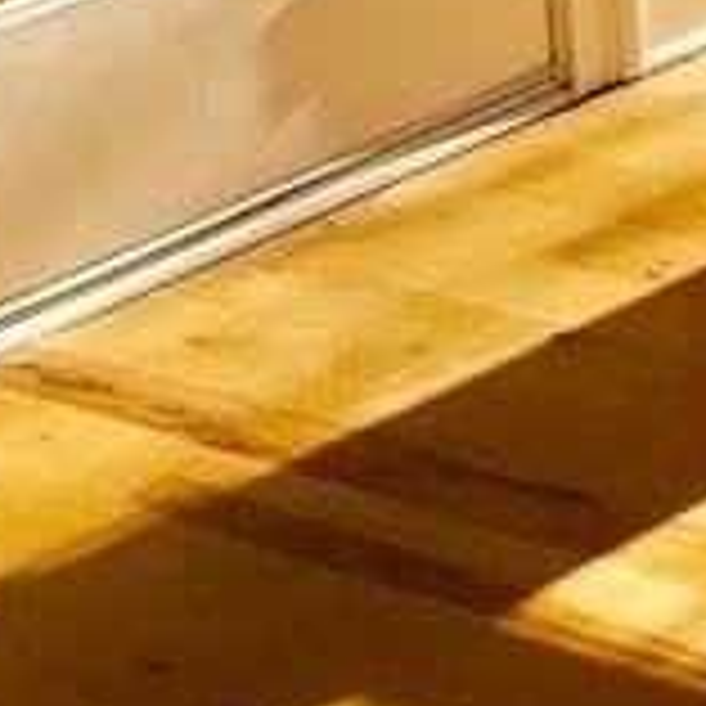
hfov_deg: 9.1
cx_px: 2019
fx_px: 3715
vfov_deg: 9.8
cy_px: -854
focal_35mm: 161
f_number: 1.8
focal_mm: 3.99
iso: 20
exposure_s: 1/538
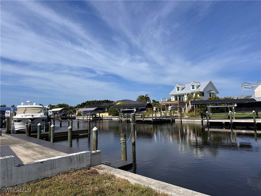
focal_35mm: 24
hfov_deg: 71.6
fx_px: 181
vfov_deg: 56.8
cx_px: 130
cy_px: 98
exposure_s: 1/7042
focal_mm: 6.86
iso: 80
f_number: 1.78
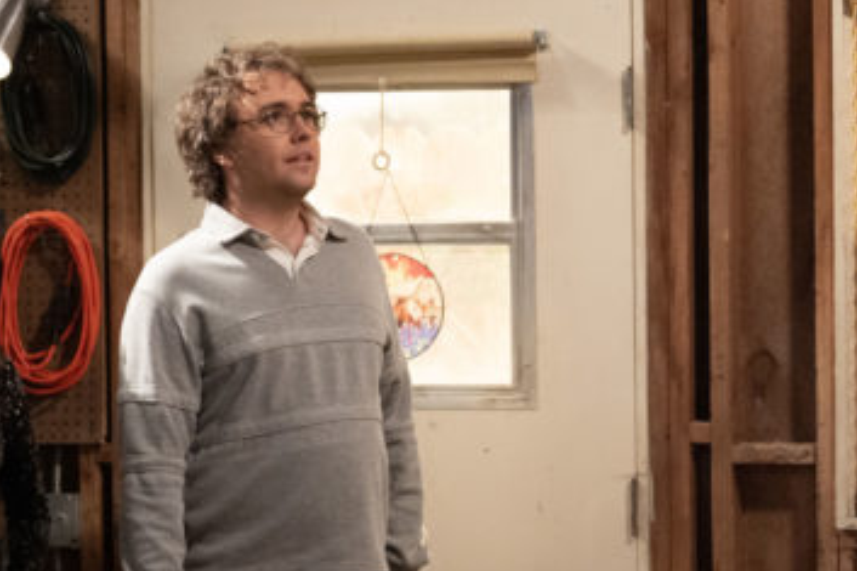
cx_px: 194
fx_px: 3926
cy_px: 403
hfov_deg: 12.4
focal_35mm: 165
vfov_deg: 8.3
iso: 8000
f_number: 2.8
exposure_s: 1/320
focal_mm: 97
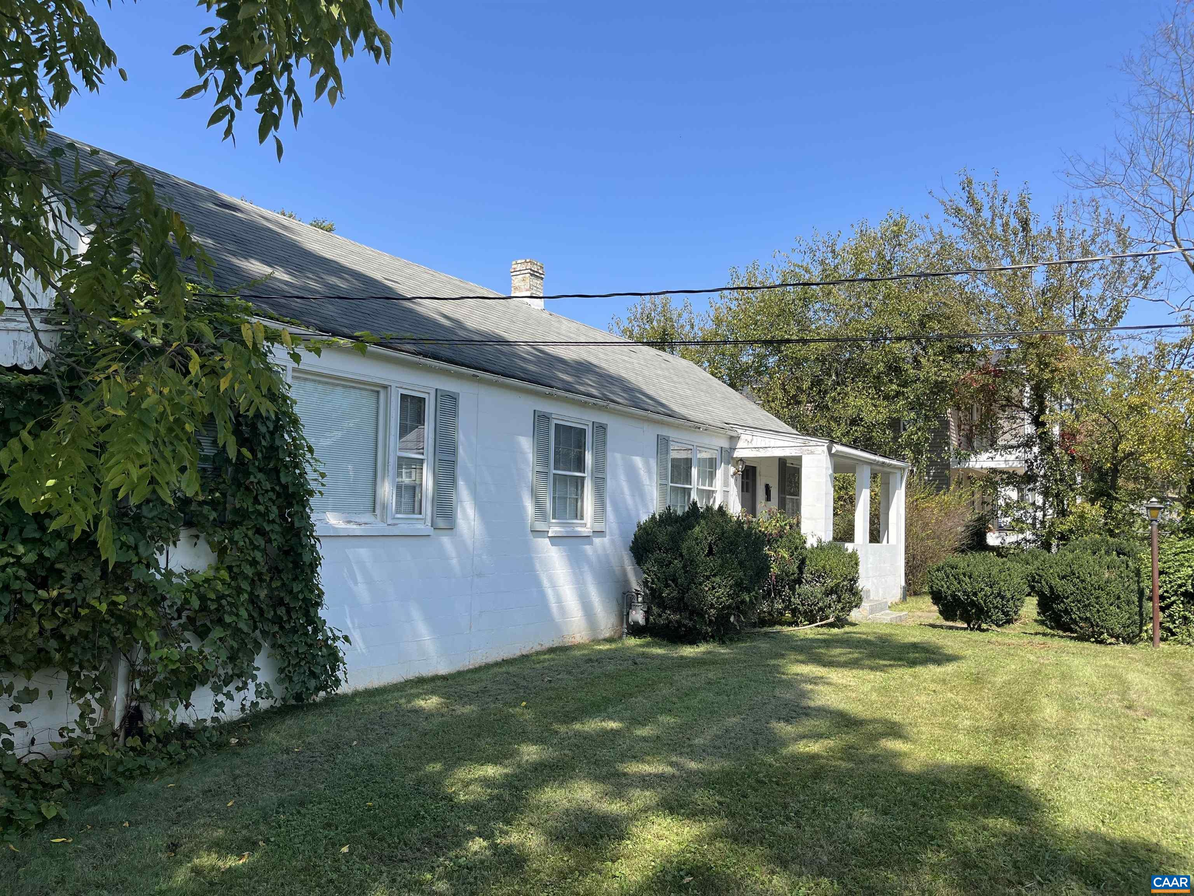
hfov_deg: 67.3
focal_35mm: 26
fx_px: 897
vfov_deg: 53.1
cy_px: 448
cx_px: 597
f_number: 1.6
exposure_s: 1/1890
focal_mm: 5.1
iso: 50
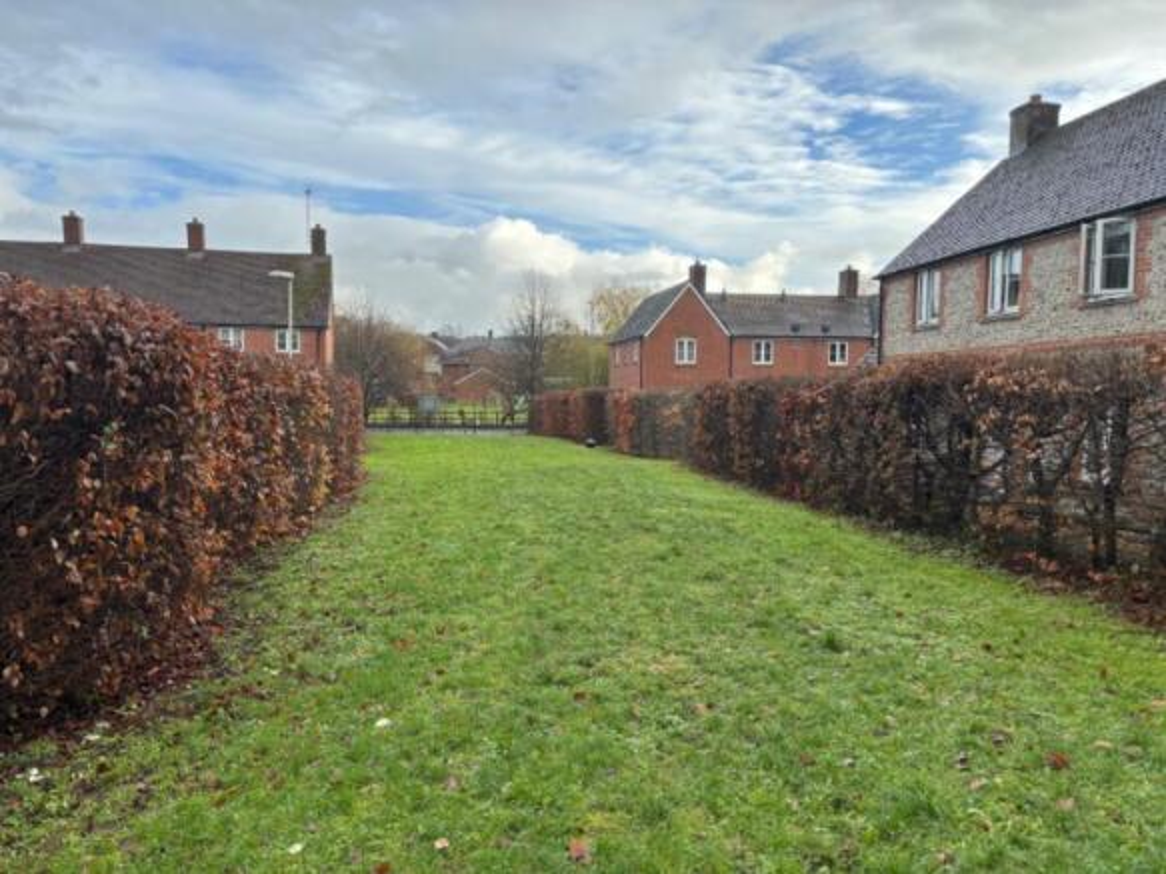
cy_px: 437
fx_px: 876
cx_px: 583
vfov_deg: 53.0
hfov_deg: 67.3
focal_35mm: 26
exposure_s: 1/726
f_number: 1.6
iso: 50
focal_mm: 5.96
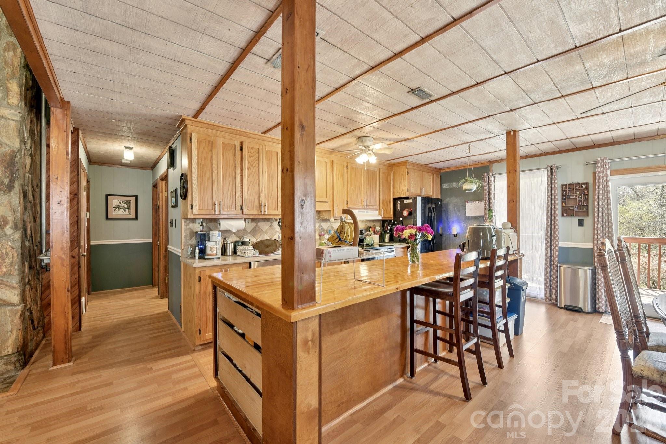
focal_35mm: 14
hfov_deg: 104.3
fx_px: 259
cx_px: 333
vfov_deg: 81.2
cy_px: 222
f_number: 8
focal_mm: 14
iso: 200
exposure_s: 1/3.33
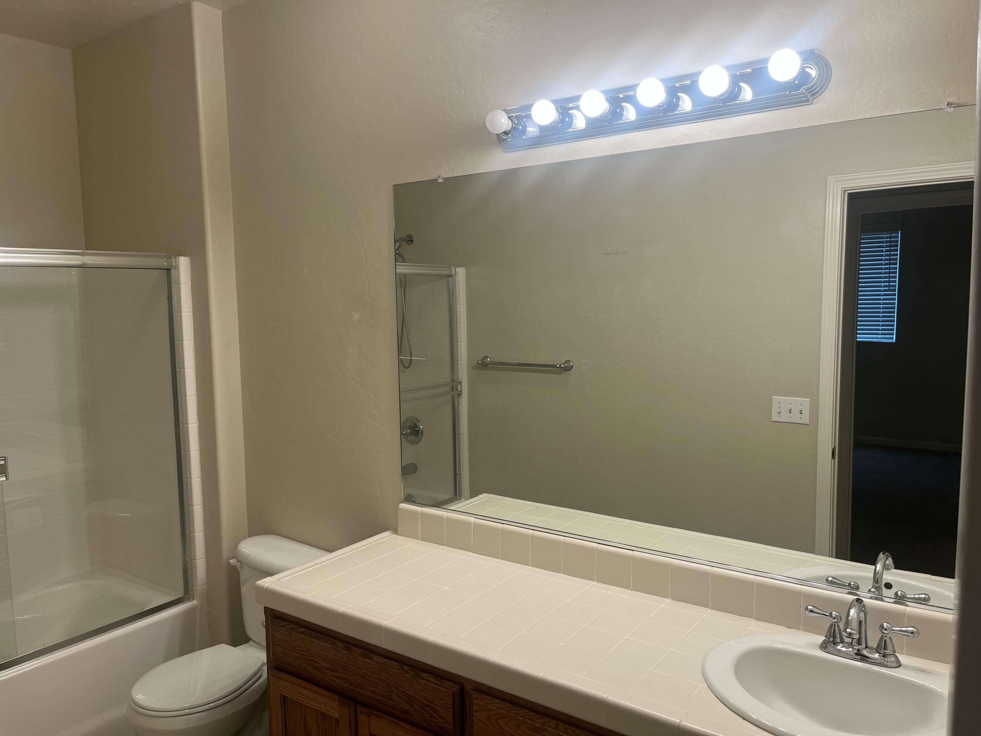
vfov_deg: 53.1
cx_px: 490
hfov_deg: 67.3
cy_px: 368
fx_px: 737
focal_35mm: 26
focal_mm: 5.1
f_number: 1.6
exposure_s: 1/120
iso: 40
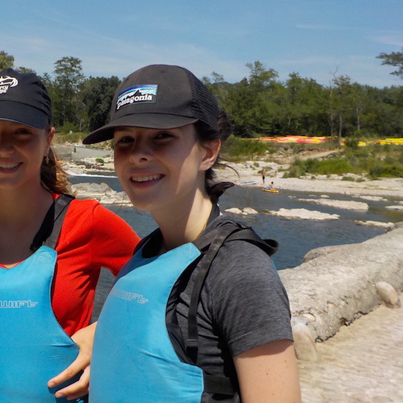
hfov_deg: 34.6
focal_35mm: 47
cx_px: 64
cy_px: 206
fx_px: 619
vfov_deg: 36.1
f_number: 3.3
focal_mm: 4.1
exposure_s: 1/1250
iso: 125
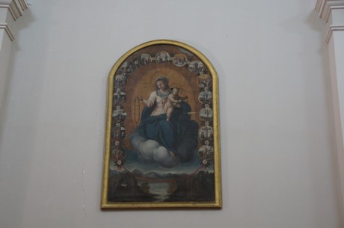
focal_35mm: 60
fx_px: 572
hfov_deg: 33.5
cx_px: 172
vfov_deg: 22.5
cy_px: 114
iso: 1600
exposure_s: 1/40
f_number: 4.5
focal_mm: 40
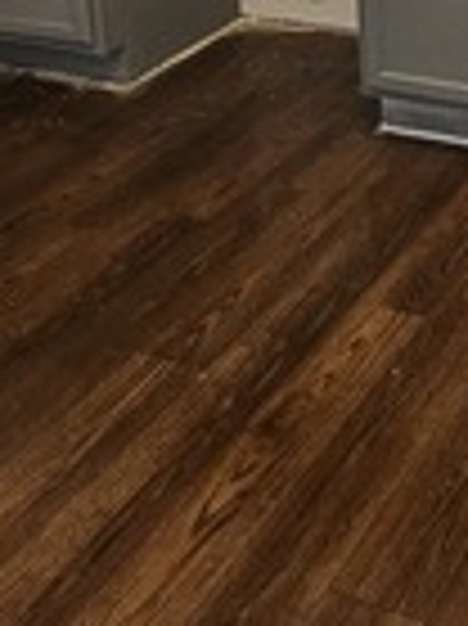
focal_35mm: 60
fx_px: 1083
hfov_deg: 22.8
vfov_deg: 27.0
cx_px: 531
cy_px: -189
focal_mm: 2.2
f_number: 2.2
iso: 250
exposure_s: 1/60
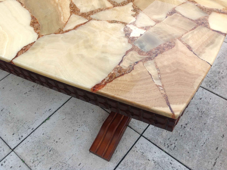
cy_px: 85
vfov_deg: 40.6
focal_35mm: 35
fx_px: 229
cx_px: 114
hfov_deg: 52.7
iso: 50
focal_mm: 4.28
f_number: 2.4
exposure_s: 1/312
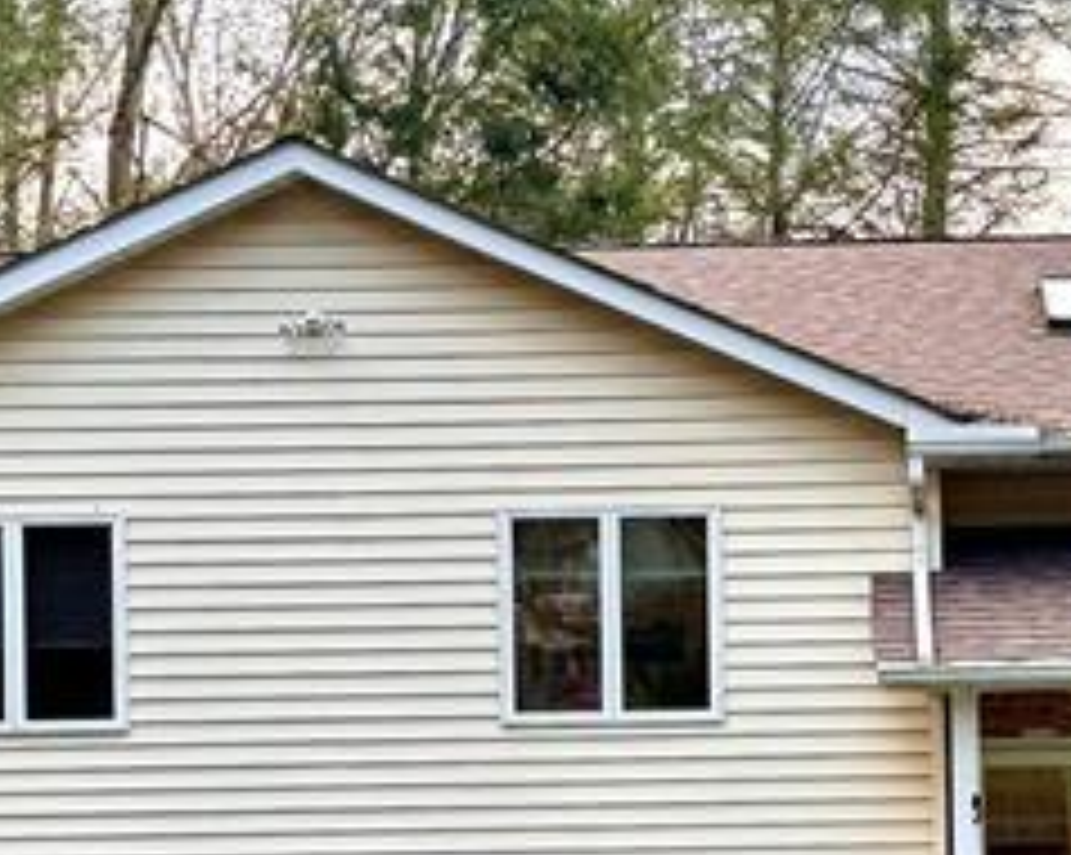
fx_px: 3199
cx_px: 850
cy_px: 756
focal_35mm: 101
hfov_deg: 18.8
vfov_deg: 15.1
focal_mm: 6.76
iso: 80
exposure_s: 1/200
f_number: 1.78
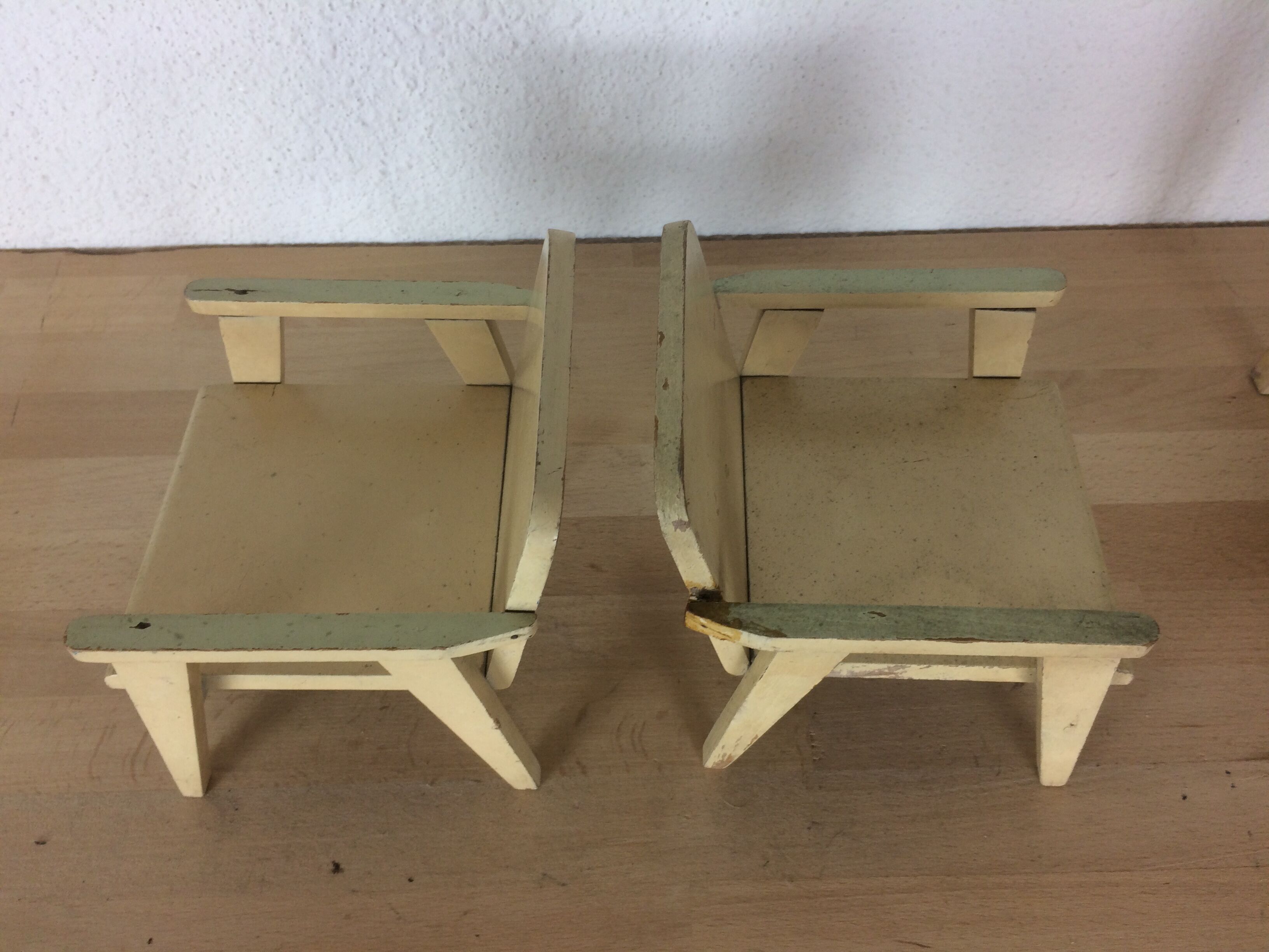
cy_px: 476
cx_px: 634
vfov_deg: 48.2
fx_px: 1063
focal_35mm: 29
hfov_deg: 61.7
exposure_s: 1/50
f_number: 2.2
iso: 50
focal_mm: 4.15
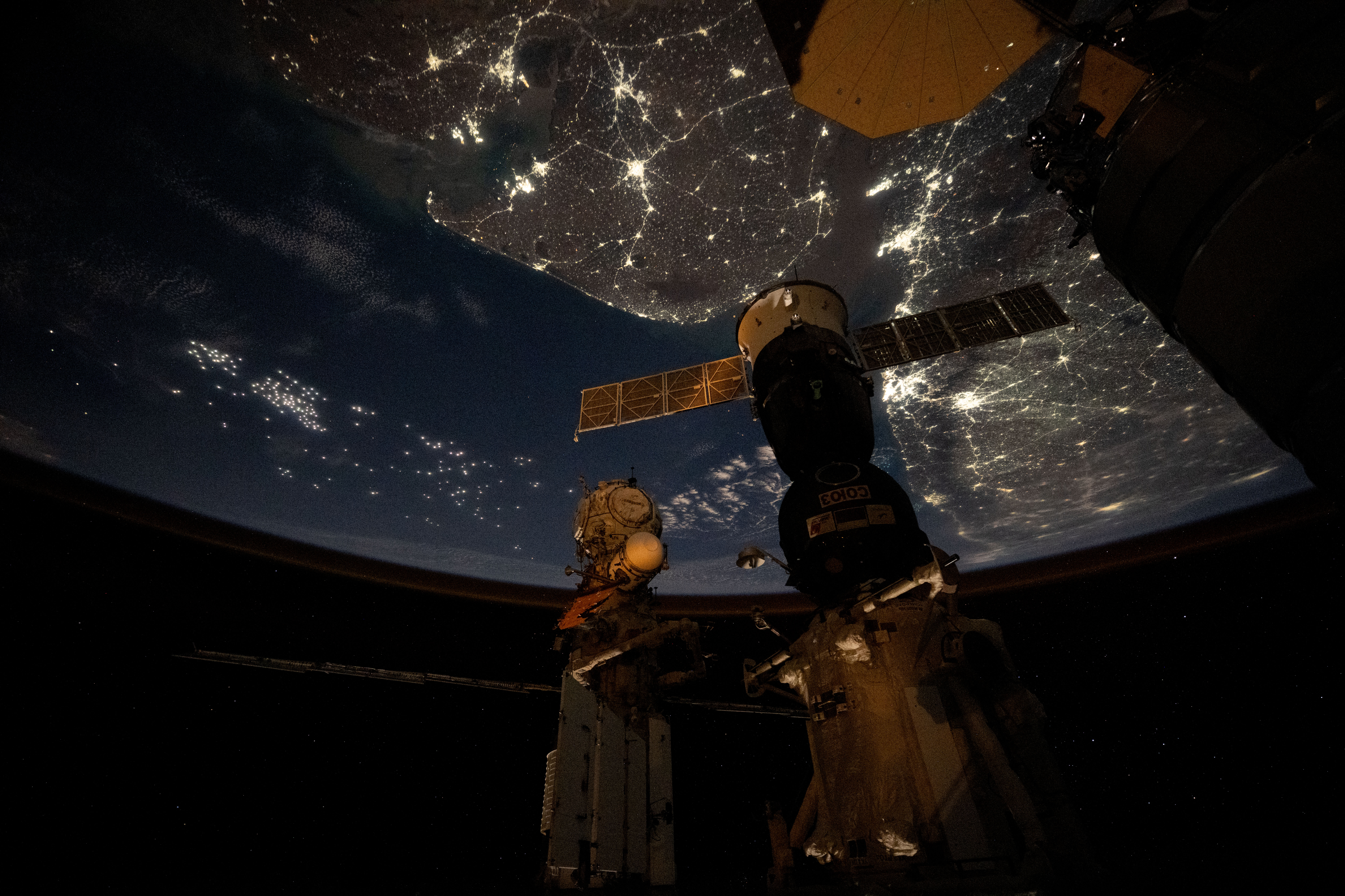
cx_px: 672
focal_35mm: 14
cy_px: 448
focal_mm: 14
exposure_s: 1/8
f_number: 1.4
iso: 12800
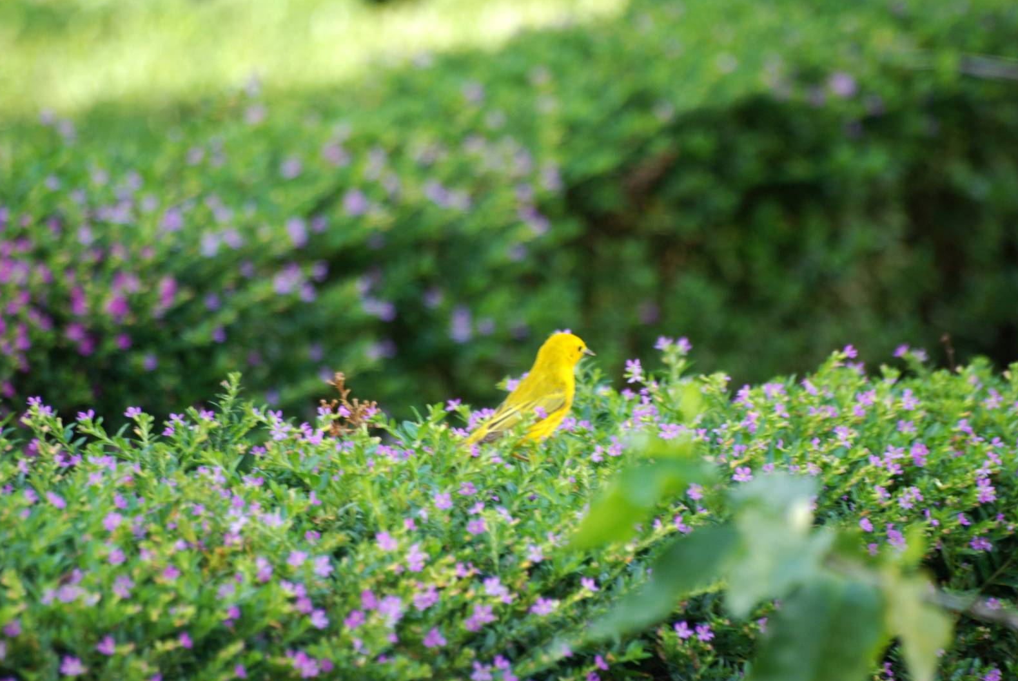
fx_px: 12910
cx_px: 511
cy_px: 343
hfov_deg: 4.5
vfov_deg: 3.0
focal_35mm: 456
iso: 400
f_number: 5.6
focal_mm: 300
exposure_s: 1/50
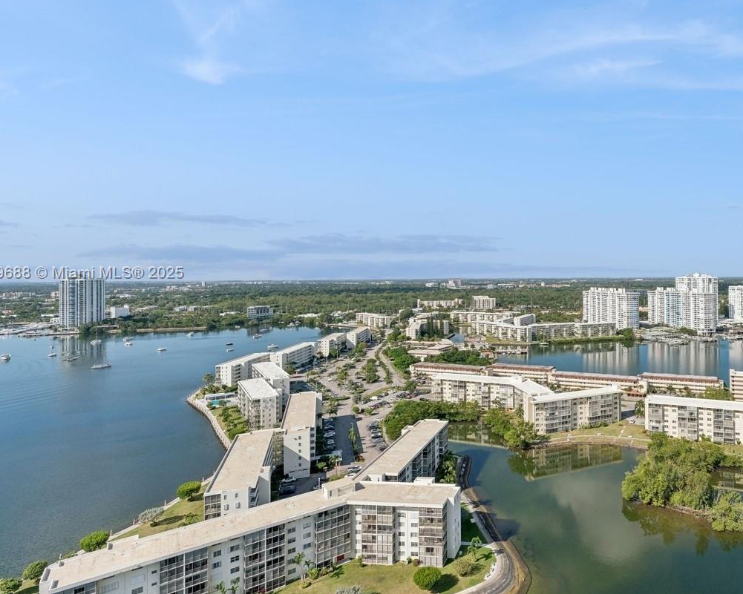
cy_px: 274
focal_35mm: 21
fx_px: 462
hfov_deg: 73.2
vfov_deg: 65.4
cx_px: 540
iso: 250
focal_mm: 14
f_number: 9
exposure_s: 1/1000
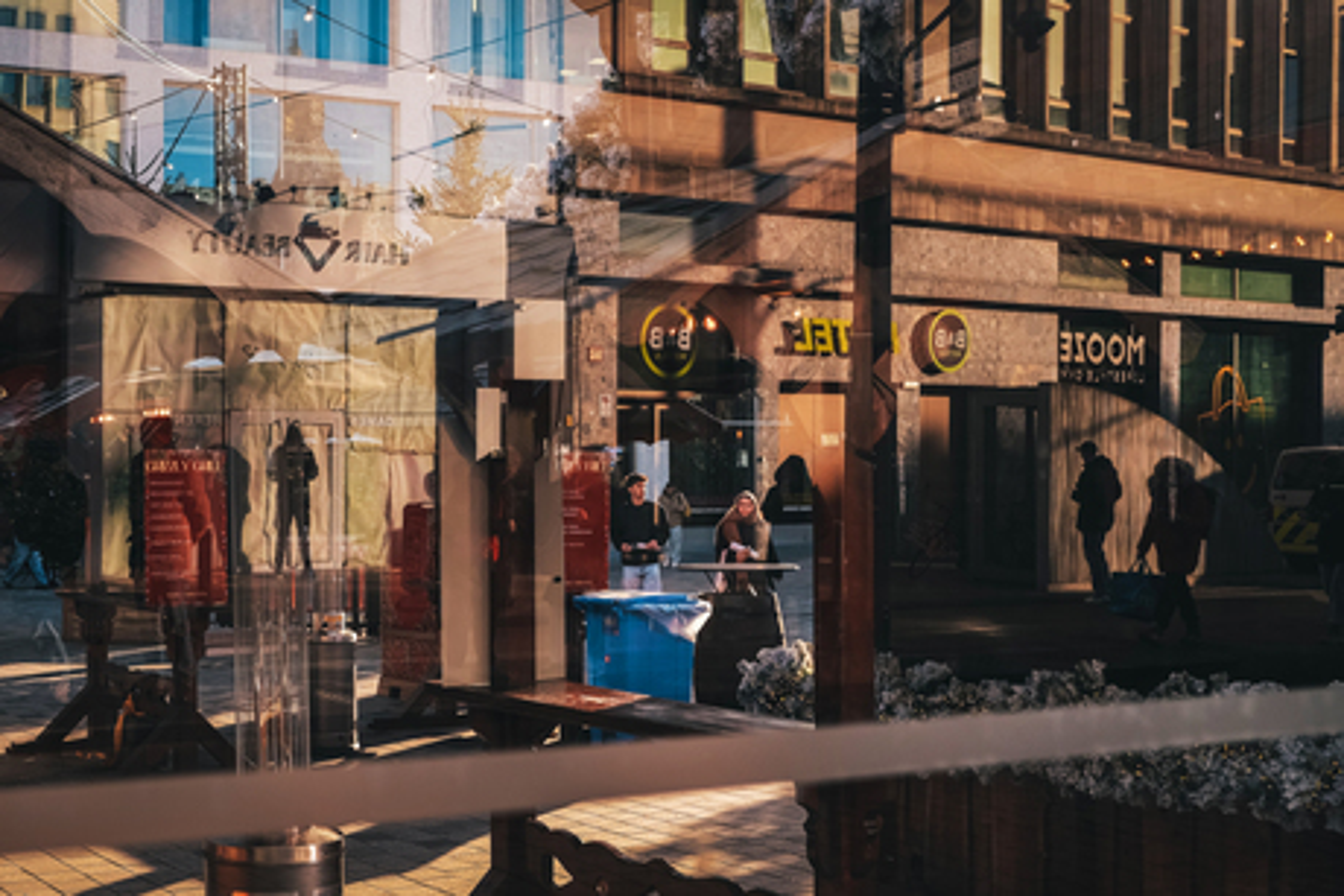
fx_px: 1307
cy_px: 448
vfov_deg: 37.9
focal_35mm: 35
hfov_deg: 54.4
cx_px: 672
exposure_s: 1/250
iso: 320
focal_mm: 23
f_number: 6.4
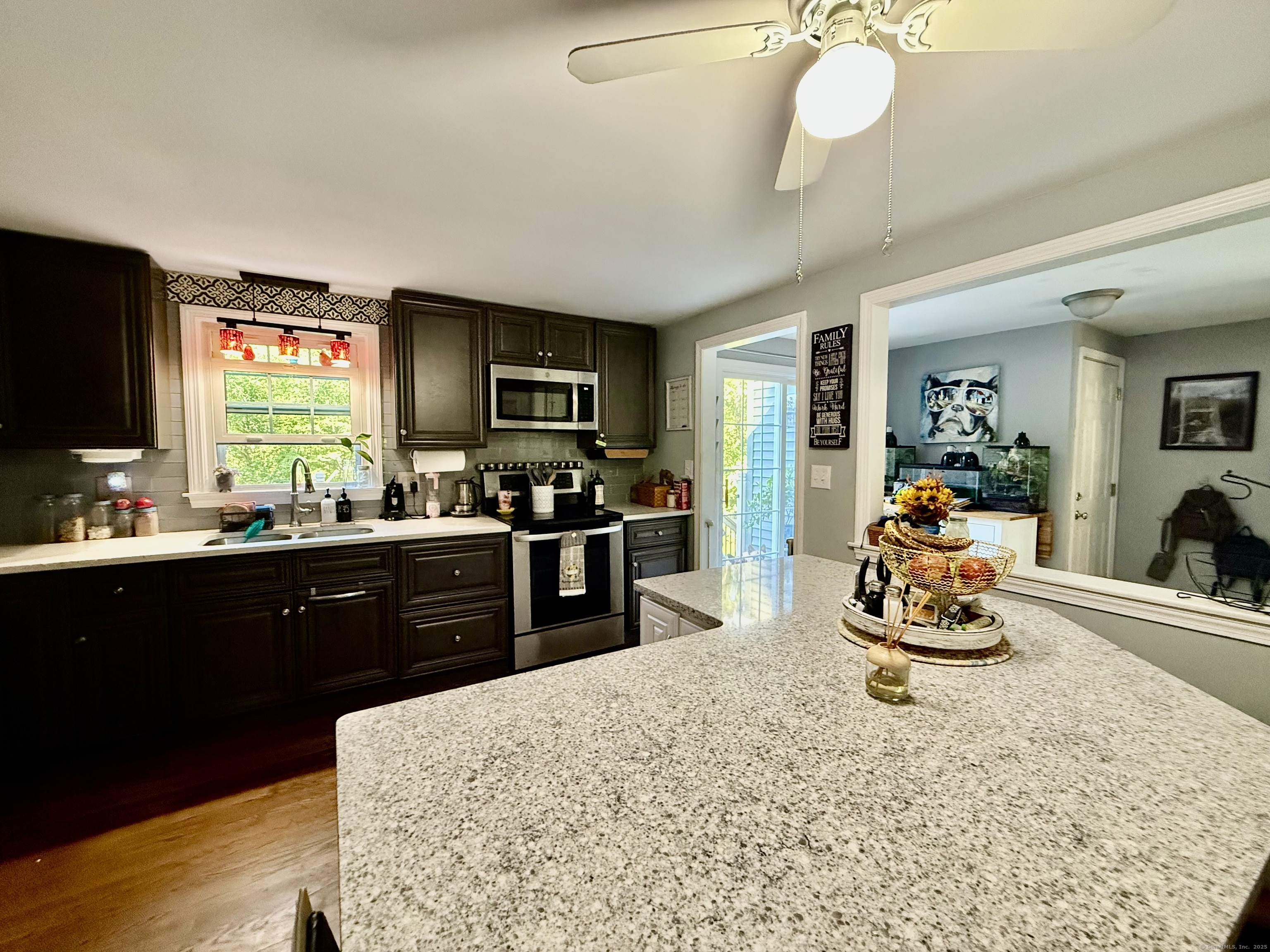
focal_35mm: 14
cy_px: 476
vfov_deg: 85.7
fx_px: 514
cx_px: 635
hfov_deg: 102.1
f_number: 2.2
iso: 640
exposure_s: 1/60
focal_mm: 2.22
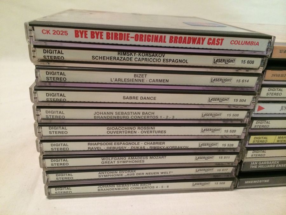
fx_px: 248
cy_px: 108
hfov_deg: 60.0
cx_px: 143
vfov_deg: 46.8
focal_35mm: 30
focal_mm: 4.12
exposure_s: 1/20
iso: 320
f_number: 2.2
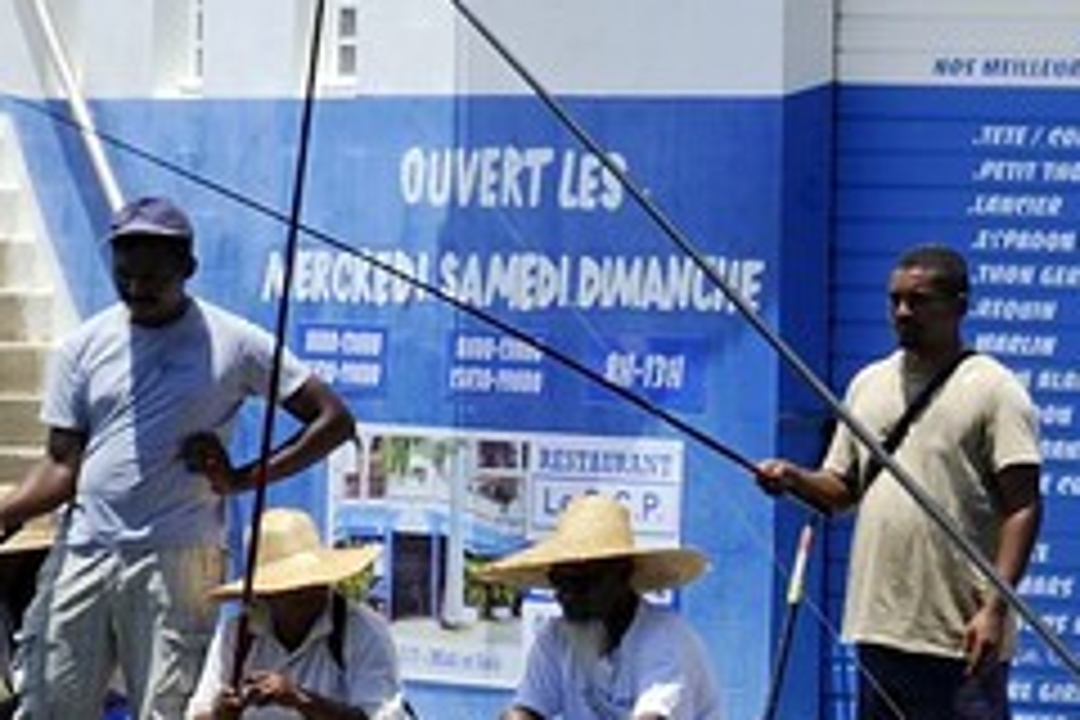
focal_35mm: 320
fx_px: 9599
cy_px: 369
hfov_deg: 6.0
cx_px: 3046
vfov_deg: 4.3
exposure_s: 1/160
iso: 200
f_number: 13
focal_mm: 48
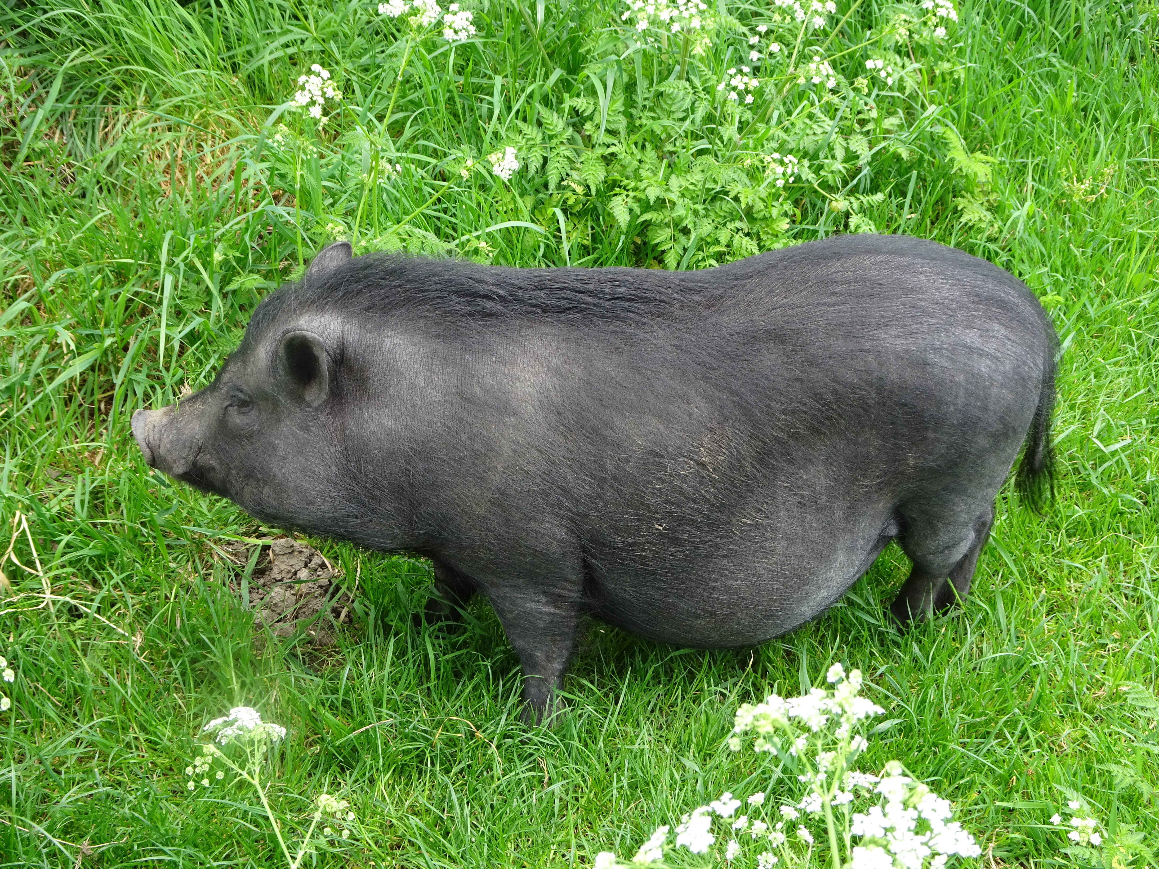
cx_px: 580
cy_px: 434
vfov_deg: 28.0
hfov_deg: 36.8
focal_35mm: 52
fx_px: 1741
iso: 80
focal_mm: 8.84
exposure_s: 1/60
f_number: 4.5
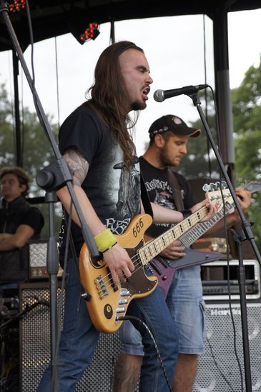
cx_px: 130
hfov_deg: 13.0
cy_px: 196
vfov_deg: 19.5
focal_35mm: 105
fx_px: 1144
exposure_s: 1/125
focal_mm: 70
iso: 100
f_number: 5
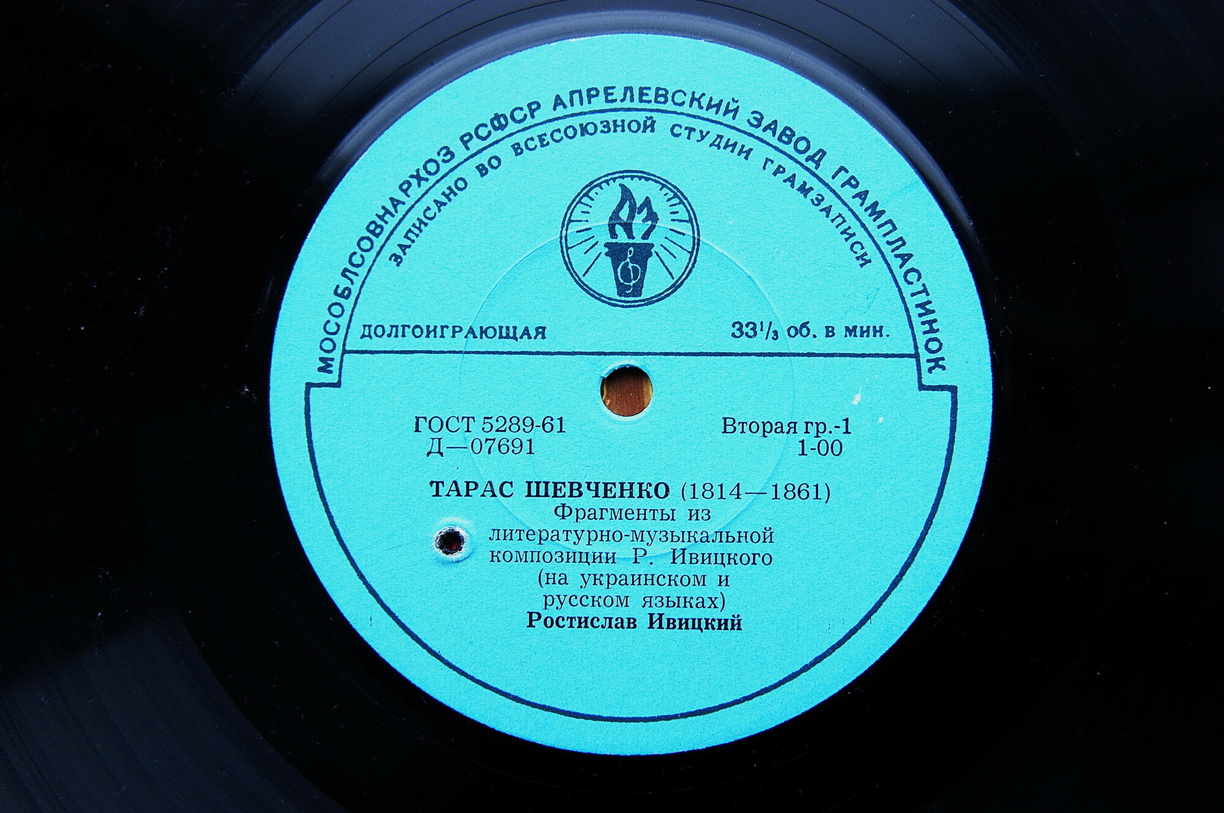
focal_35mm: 52
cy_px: 406
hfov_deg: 37.9
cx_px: 612
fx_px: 1783
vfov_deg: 25.7
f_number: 3.5
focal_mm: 35
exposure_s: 1/50
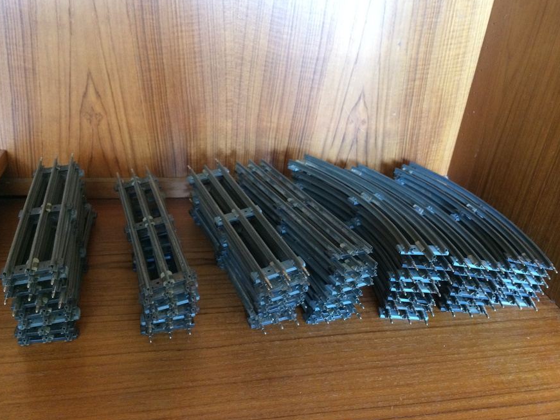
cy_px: 211
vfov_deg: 45.4
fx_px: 501
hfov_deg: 58.4
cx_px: 273
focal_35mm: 31
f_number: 2.2
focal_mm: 4.12
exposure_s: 1/17
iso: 320
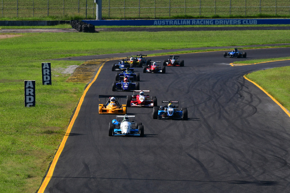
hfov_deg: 3.8
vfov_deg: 2.5
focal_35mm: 540
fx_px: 4351
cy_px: 96
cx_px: 145
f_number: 13
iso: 500
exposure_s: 1/640
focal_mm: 360
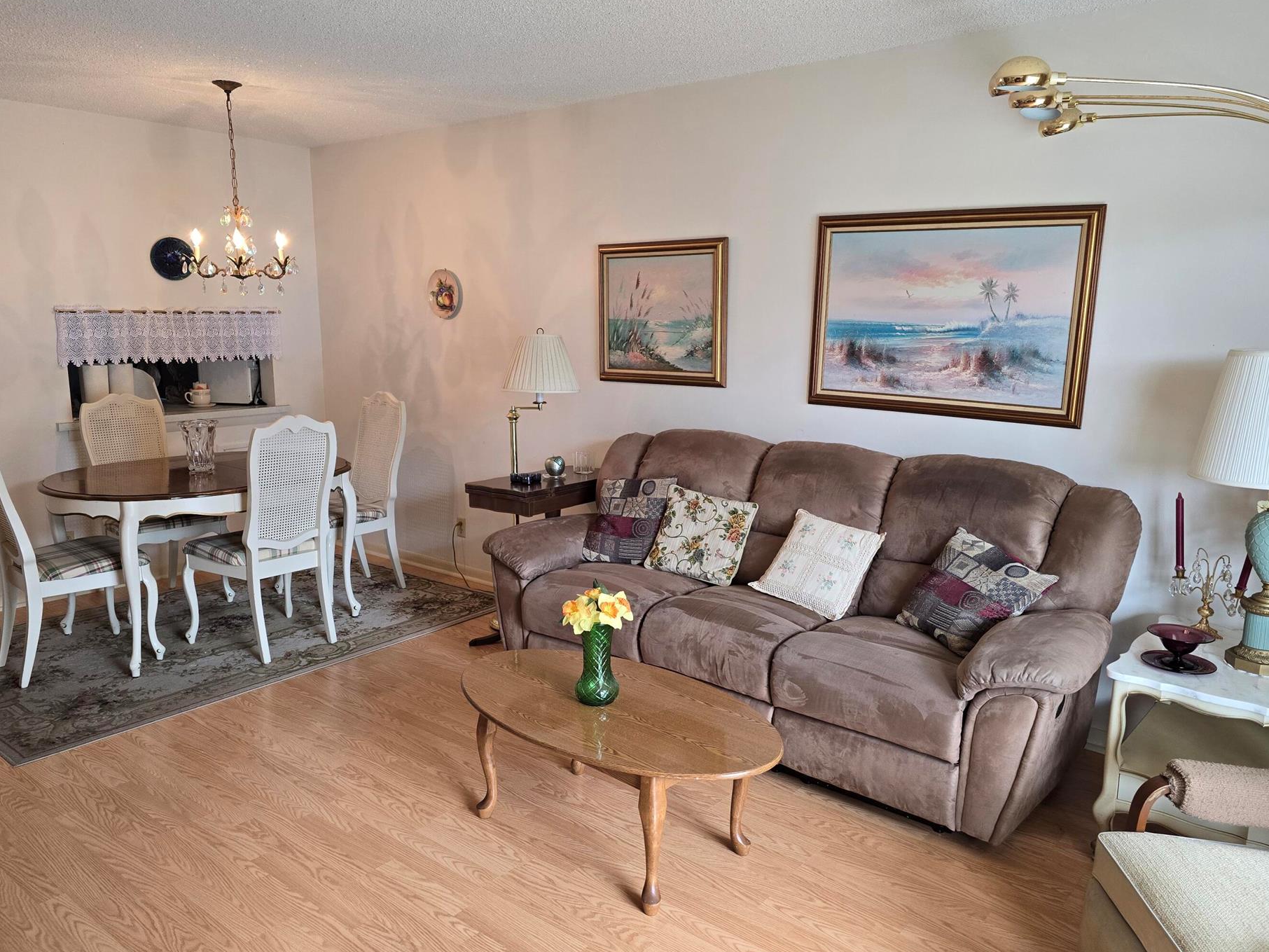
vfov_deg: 53.0
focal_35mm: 26
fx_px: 953
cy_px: 497
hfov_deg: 67.3
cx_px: 660
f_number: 1.7
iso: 200
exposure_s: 1/120
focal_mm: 6.3
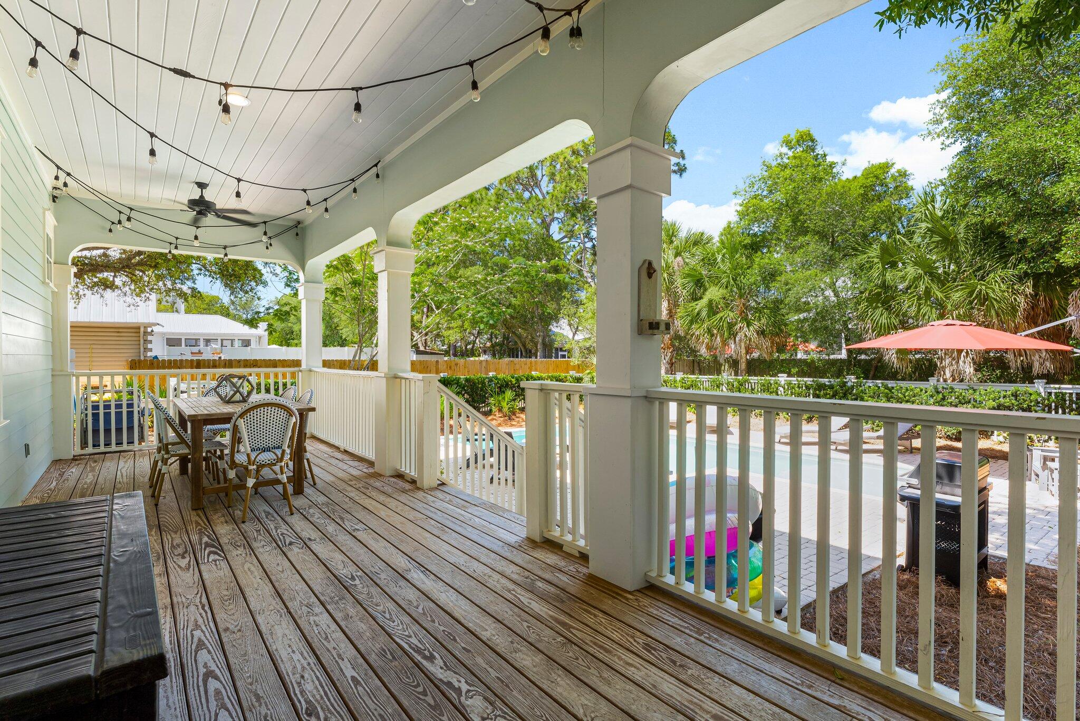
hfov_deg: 92.6
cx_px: 540
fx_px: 516
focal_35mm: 17
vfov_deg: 69.8
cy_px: 360
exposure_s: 1/100
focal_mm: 17.2
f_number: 8
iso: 400
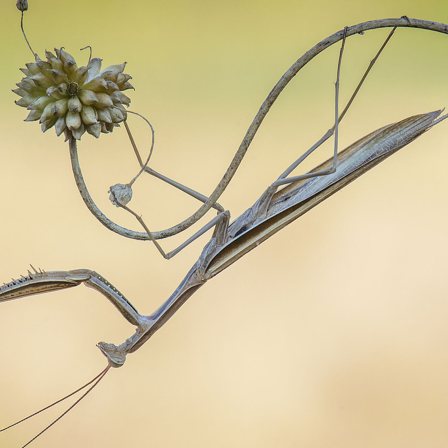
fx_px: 4144
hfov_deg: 6.2
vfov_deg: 6.2
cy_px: 232
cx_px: 229
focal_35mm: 283
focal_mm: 180
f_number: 14
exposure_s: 1/400
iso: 1000
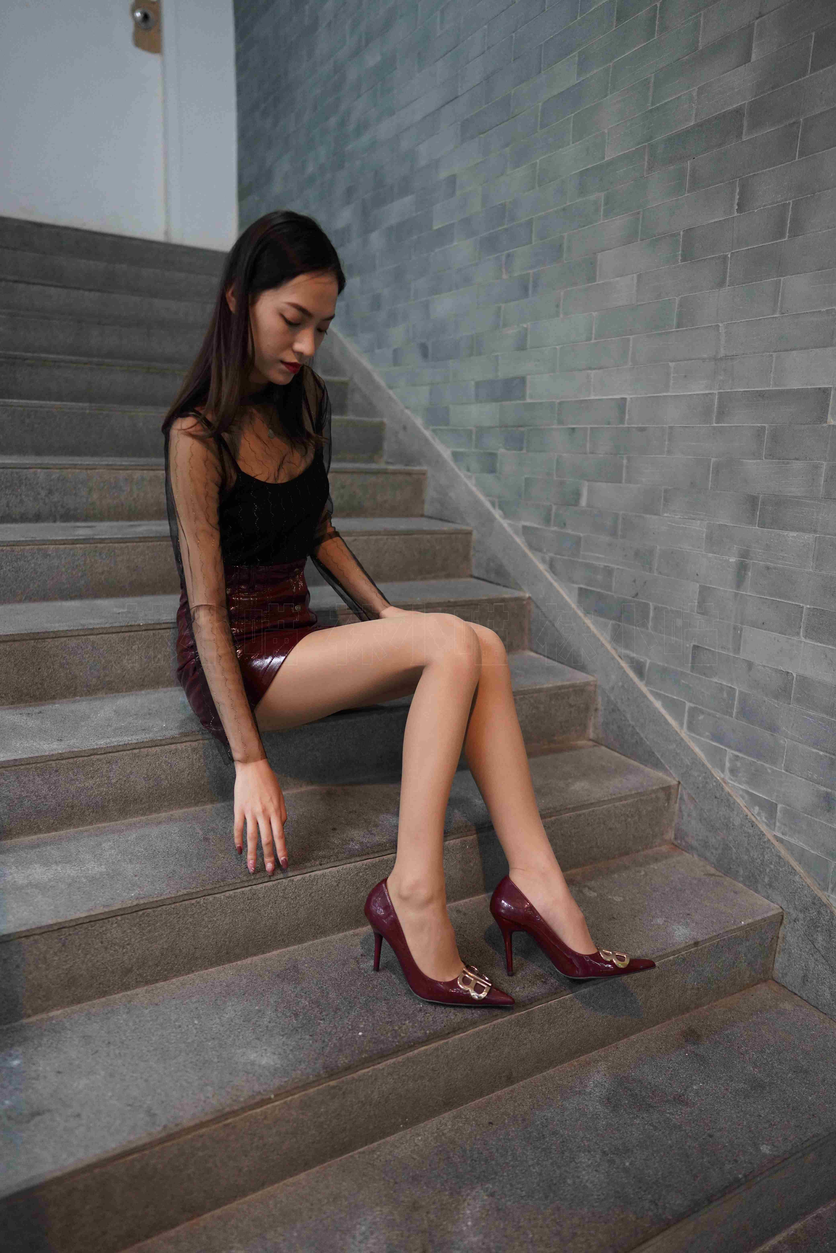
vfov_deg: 73.7
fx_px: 836
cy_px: 626
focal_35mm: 24
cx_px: 418
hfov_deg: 53.1
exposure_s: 1/250
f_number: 1.6
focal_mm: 24
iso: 2500
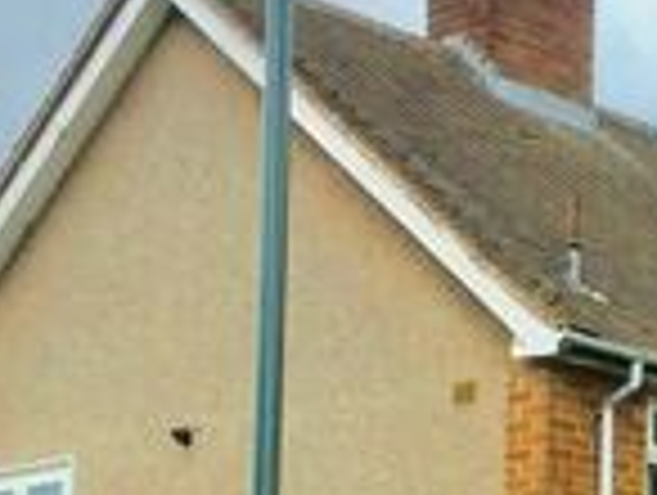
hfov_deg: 13.5
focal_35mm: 139
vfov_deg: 10.3
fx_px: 2643
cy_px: 767
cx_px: 927
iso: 32
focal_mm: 4.15
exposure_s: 1/1236
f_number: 2.2
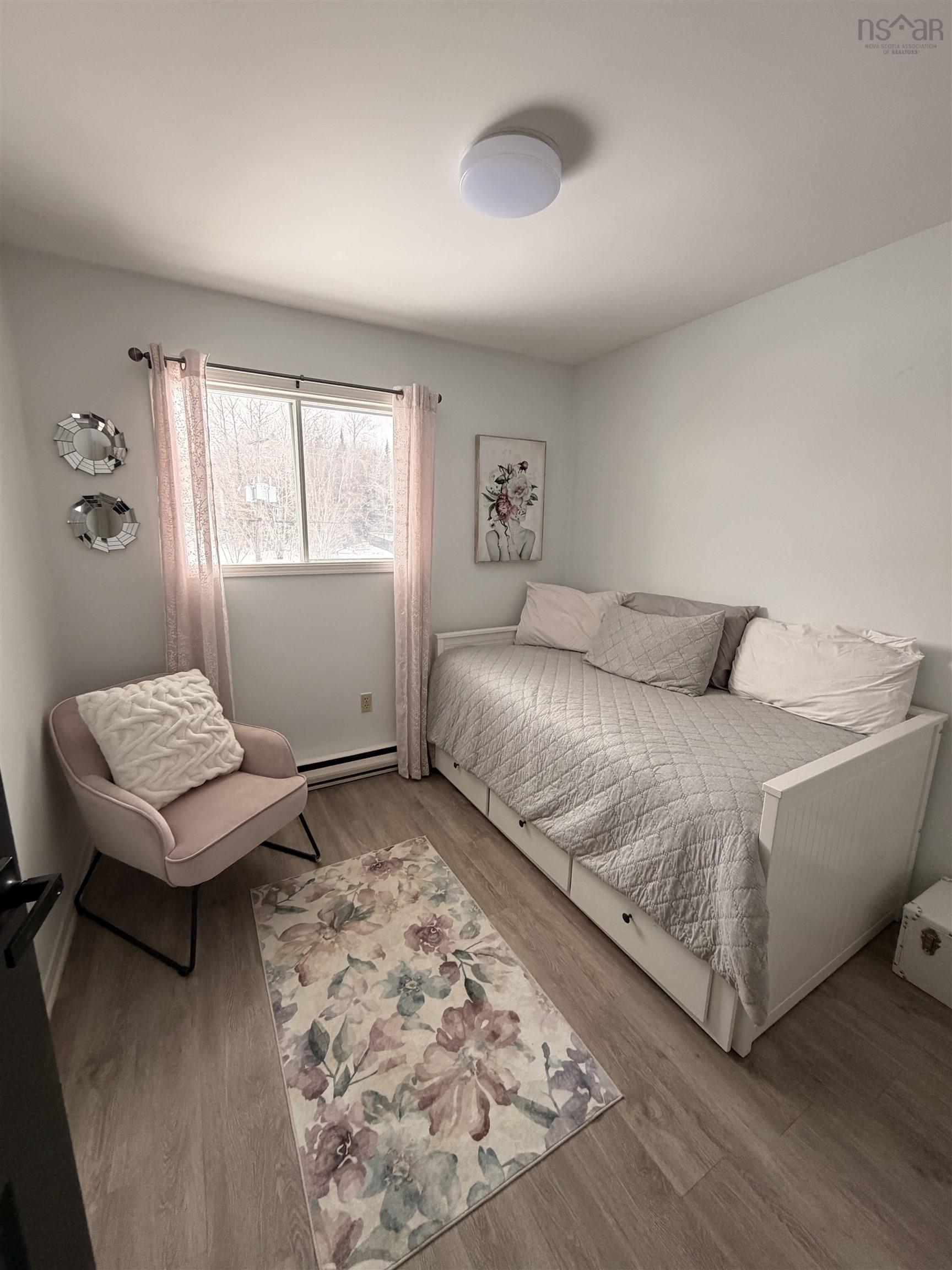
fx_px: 513
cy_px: 635
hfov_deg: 85.7
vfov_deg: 102.1
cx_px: 476
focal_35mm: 14
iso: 320
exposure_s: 1/121
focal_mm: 2.22
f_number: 2.2
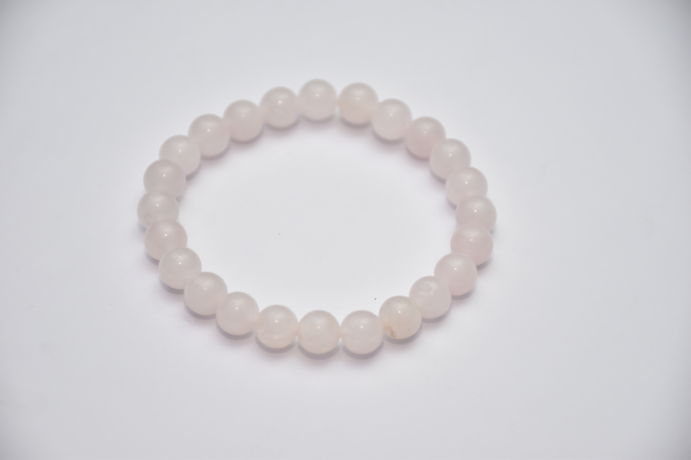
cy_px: 230
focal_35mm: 210
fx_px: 4031
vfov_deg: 6.5
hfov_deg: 9.8
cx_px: 346
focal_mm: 140
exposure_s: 1/125
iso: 800
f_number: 5.6
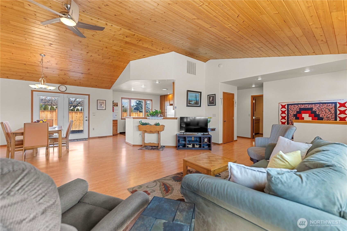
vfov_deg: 81.3
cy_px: 116
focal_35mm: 14
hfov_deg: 104.2
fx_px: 135
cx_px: 174
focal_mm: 14
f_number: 2.8
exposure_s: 1/50
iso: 200
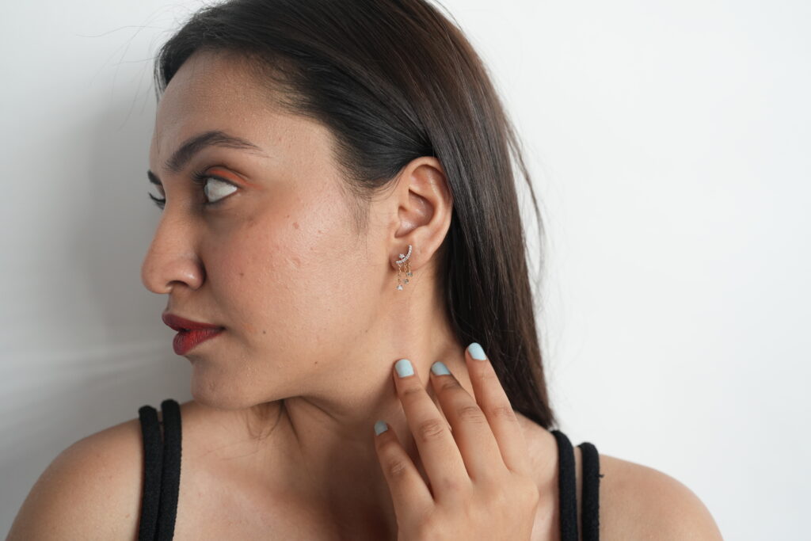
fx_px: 789
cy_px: 270
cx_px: 406
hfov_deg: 54.4
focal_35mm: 35
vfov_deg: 37.9
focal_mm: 35
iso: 1250
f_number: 4
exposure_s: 1/125
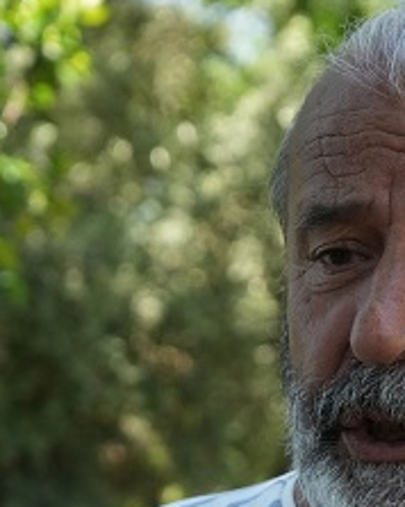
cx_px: 341
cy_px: 405
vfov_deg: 13.3
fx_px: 2161
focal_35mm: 144
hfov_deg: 10.7
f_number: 5.6
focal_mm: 57
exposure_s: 1/6400
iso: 4000
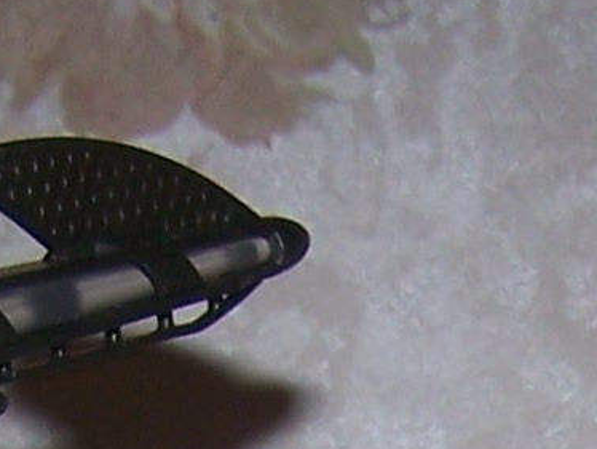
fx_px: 4038
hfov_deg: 8.4
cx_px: 559
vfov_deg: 5.9
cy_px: 1349
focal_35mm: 234
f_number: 2.8
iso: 80
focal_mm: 6.3
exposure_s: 1/60
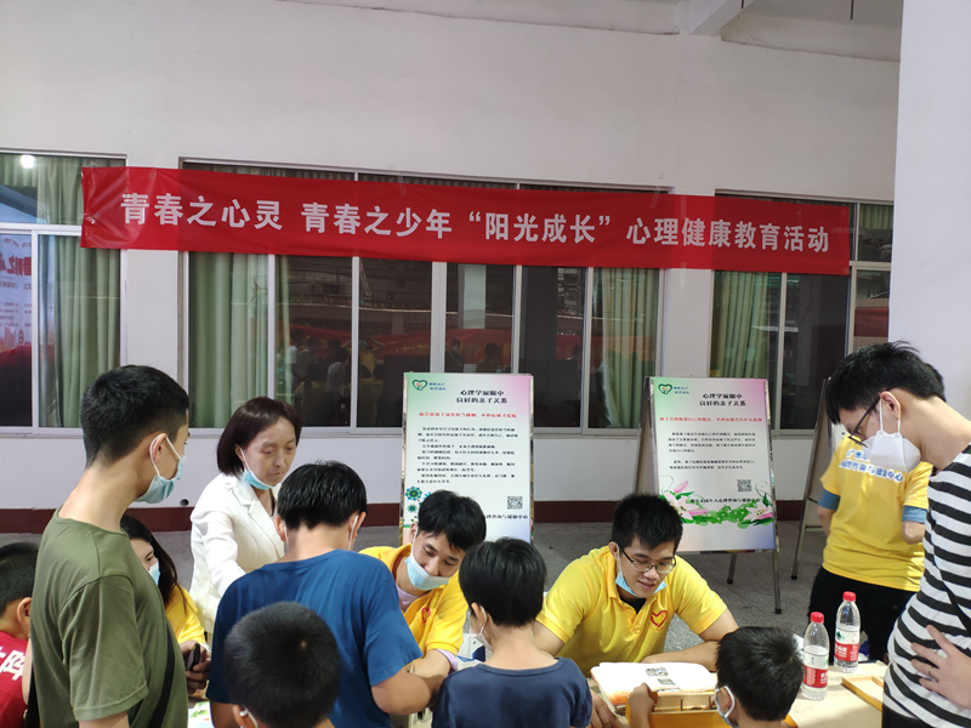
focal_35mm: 21
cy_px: 364
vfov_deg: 63.4
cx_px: 486
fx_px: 589
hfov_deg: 79.0
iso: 483
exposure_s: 1/50
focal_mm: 4.22
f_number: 1.8
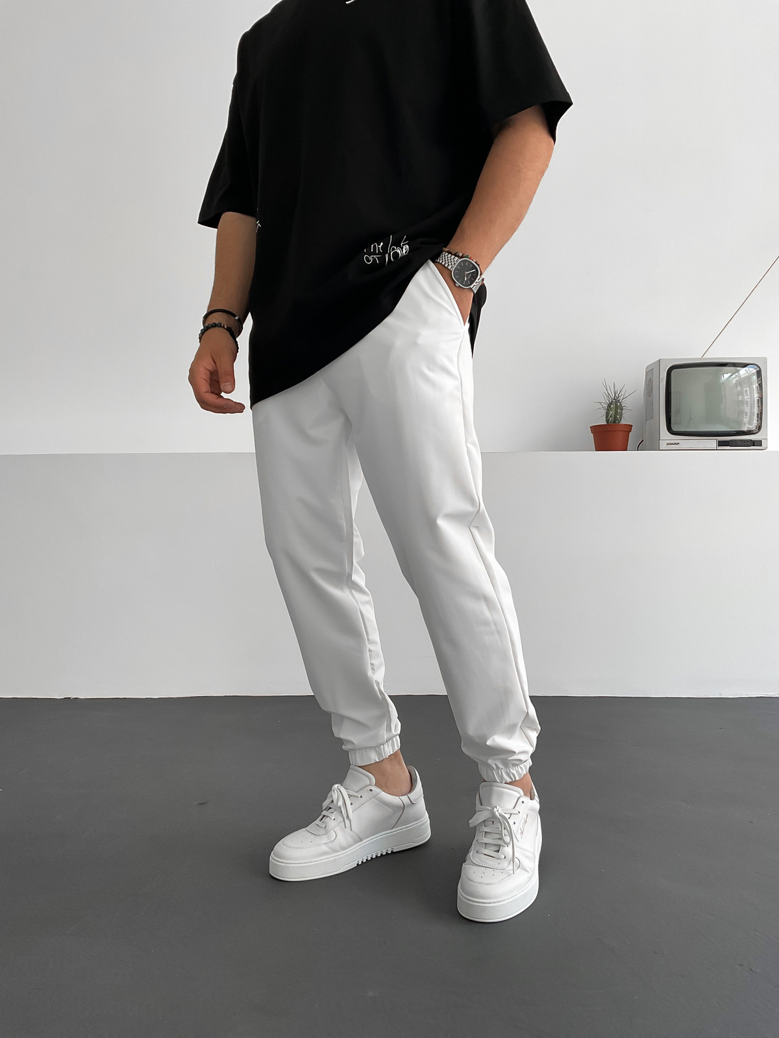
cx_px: 390
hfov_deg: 48.2
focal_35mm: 29
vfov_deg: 61.7
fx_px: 870
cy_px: 519
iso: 40
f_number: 1.8
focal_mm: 3
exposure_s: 1/120
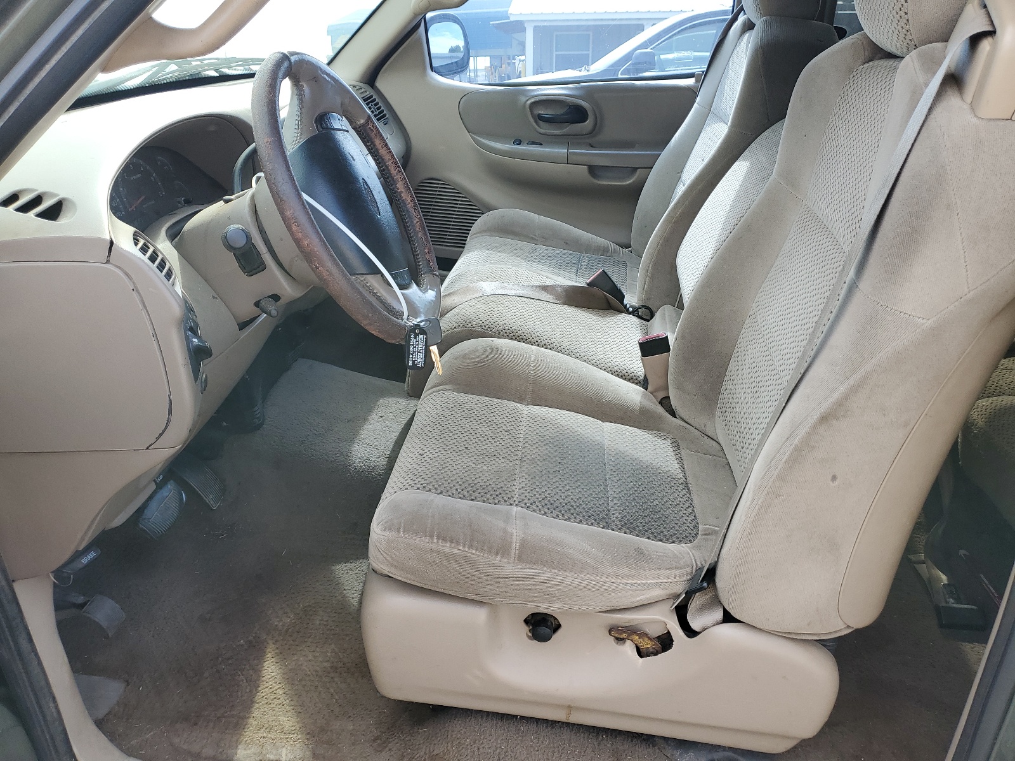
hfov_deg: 67.3
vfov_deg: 53.1
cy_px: 380
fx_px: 762
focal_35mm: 26
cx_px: 508
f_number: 1.5
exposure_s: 1/417
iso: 50
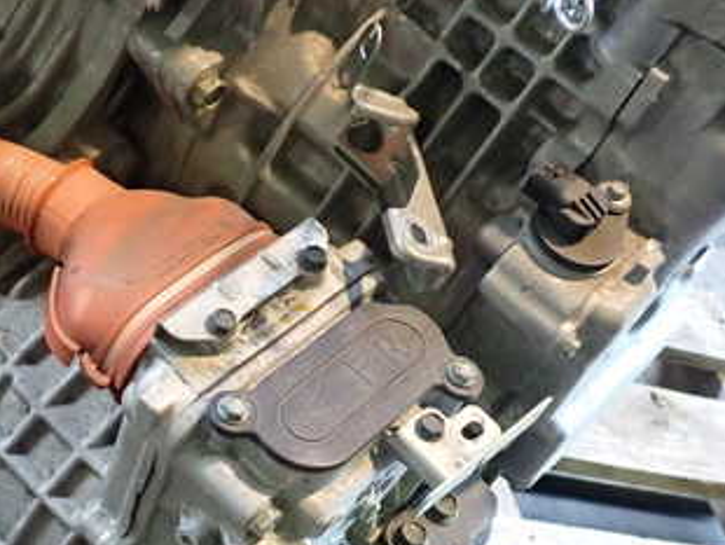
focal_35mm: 58
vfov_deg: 25.1
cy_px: 370
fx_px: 1216
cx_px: 248
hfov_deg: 33.0
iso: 500
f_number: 2.3
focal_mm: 5.4
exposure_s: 1/40
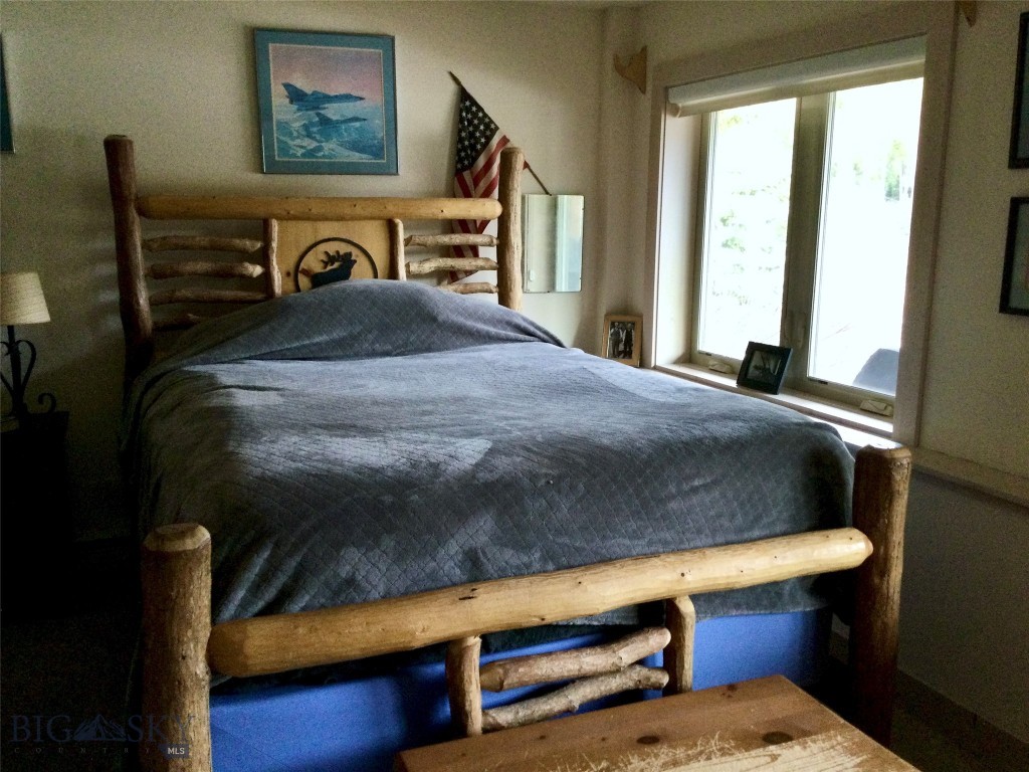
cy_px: 386
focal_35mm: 31
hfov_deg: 58.4
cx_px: 514
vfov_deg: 45.4
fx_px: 922
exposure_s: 1/30
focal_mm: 3.3
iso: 125
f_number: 2.4
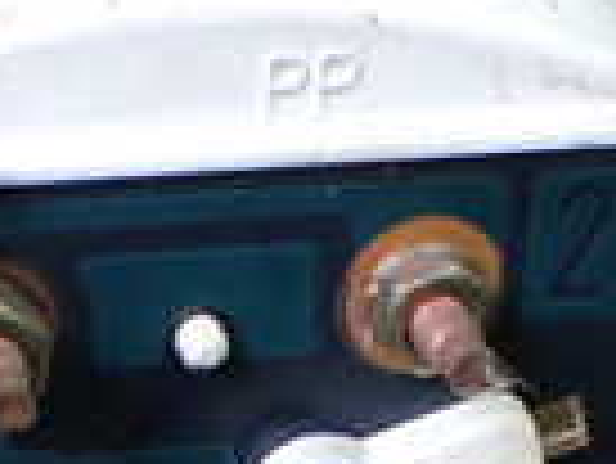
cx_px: 108
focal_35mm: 131
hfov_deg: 14.9
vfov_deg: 10.7
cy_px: 815
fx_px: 2333
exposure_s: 1/40
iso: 800
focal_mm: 5.4
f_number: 2.3
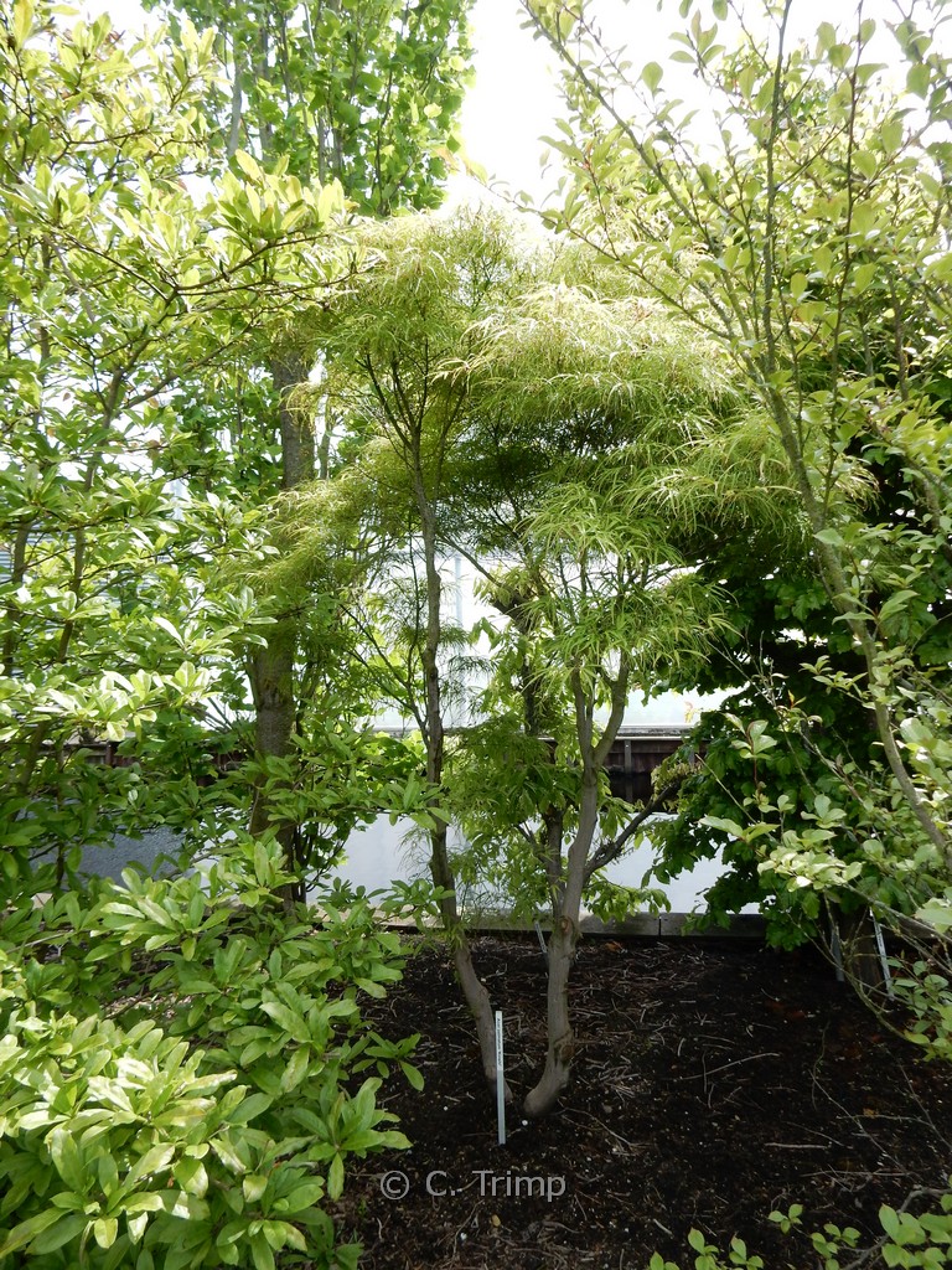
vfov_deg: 69.4
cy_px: 635
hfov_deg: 54.9
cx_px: 476
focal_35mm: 25
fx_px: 917
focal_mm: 4.5
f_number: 3.7
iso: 125
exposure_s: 1/250
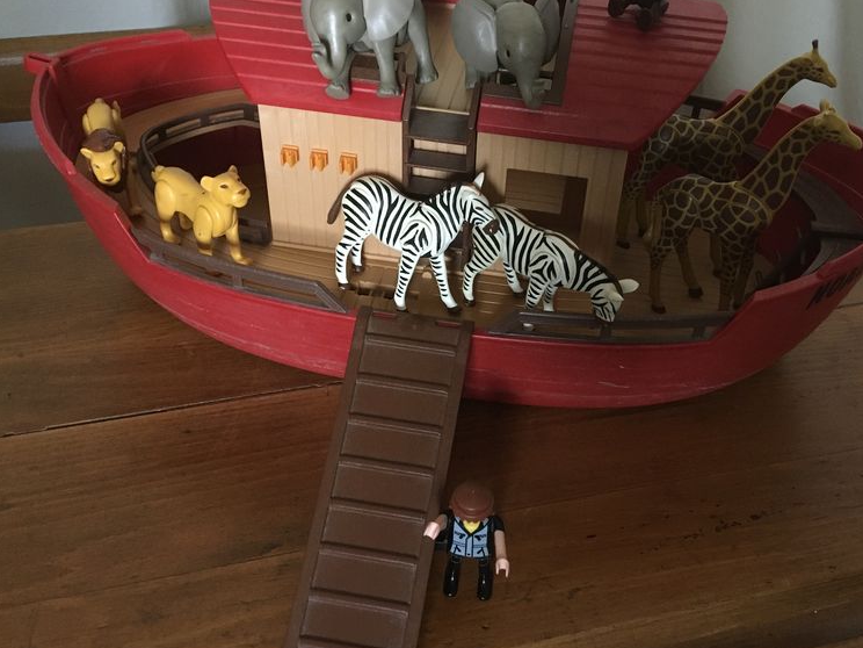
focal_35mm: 39
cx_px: 480
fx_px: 972
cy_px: 302
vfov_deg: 36.8
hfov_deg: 47.8
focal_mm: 4.15
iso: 400
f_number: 2.2
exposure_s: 1/17
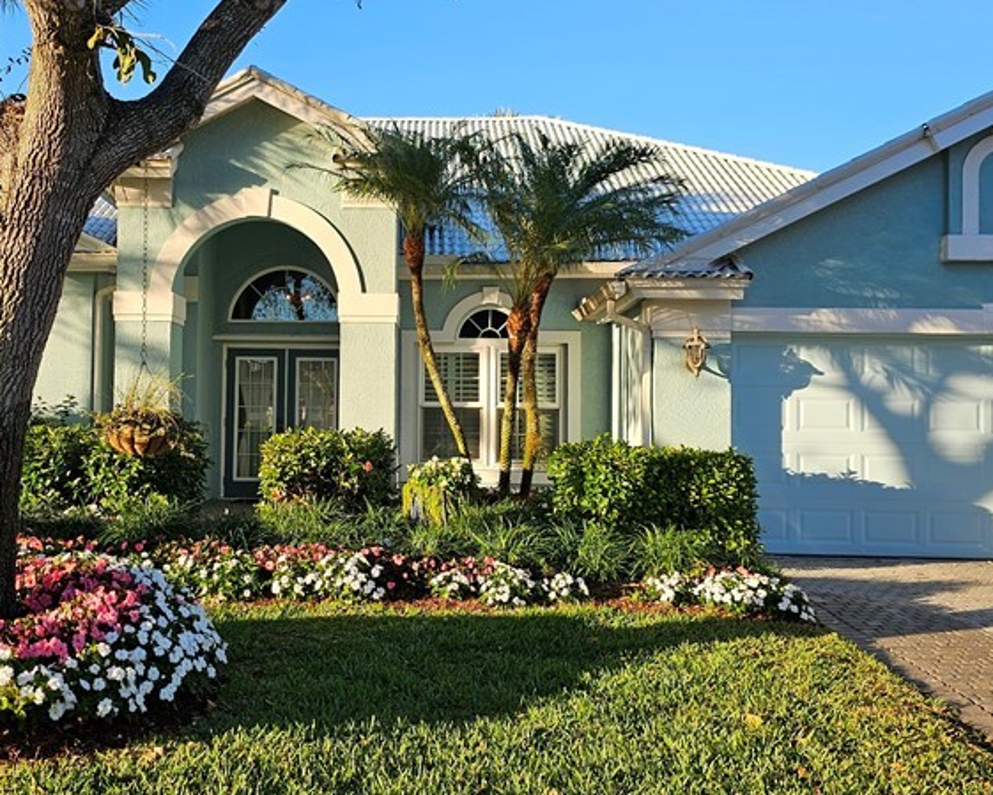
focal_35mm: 41
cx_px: 350
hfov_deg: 44.3
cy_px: 363
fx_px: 1205
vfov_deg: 36.5
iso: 10
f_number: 1.7
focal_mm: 6.3
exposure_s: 1/282
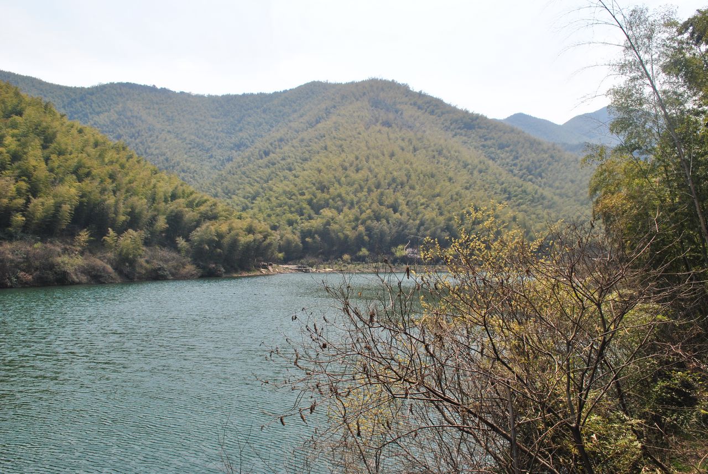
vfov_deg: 48.1
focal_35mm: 27
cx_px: 354
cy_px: 237
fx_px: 532
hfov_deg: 67.3
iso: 140
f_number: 10
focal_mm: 18
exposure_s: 1/250
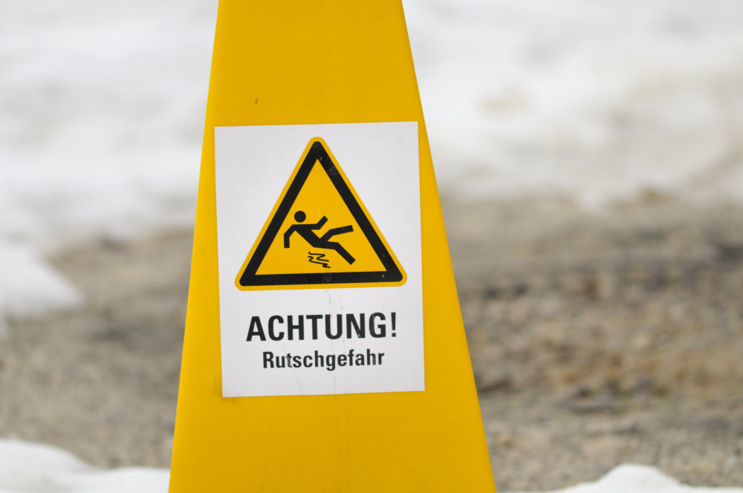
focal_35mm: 450
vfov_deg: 3.0
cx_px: 372
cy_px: 246
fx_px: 9275
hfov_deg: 4.6
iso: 320
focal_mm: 300
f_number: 4
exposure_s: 1/800
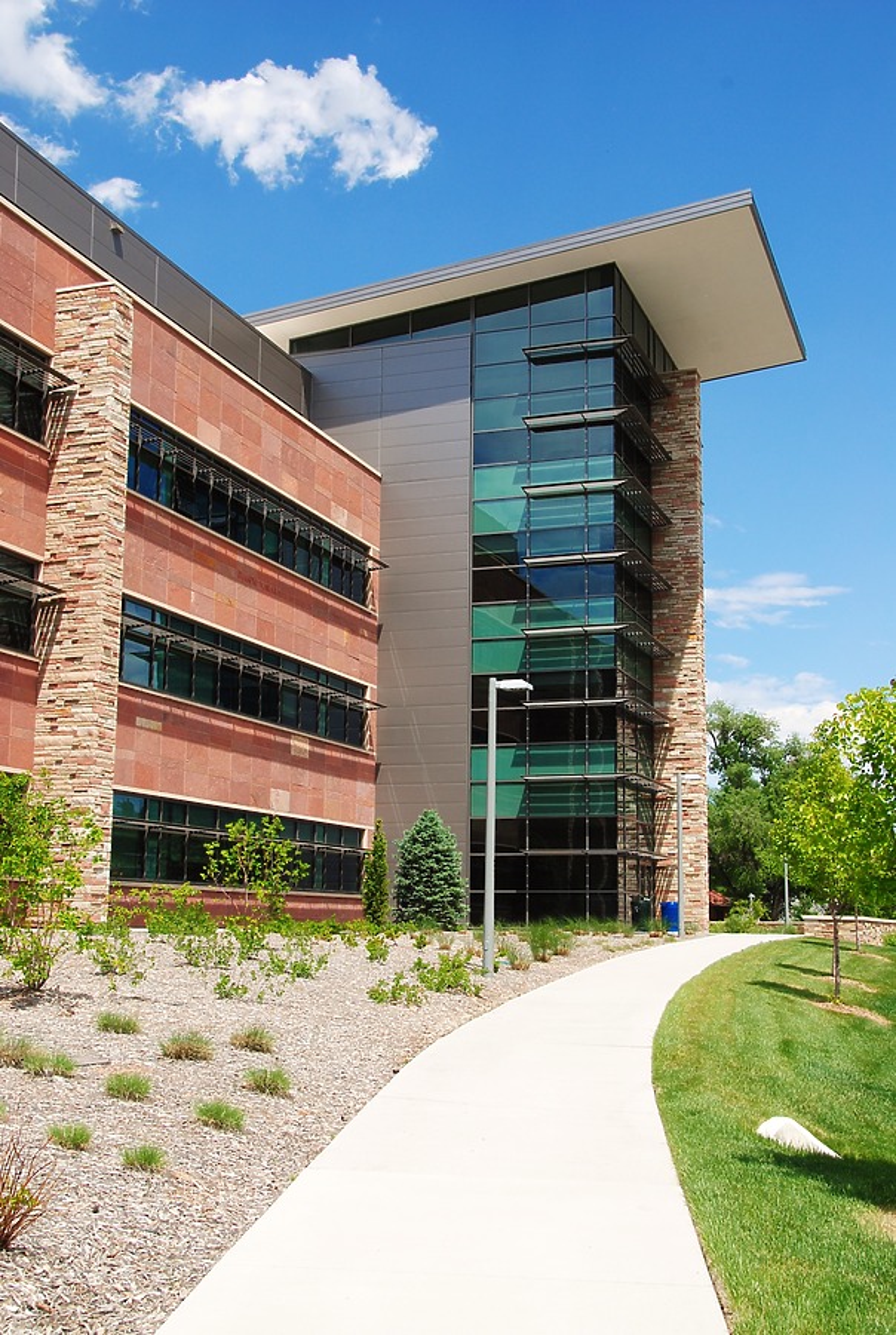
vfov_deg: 47.8
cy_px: 668
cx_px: 448
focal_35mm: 40
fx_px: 1505
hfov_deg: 33.2
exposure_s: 1/250
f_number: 10
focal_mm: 27
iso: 160
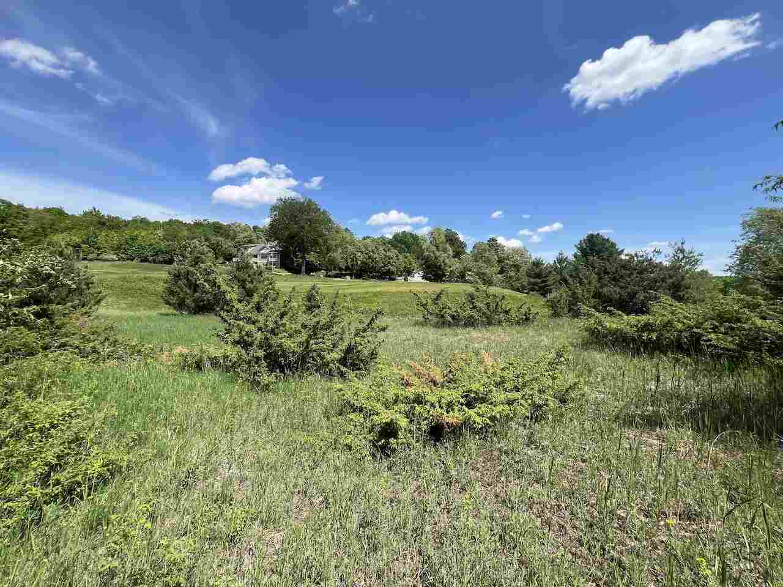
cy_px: 294
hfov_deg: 106.2
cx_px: 392
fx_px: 294
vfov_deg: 89.9
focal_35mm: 13
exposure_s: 1/1263
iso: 32
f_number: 1.8
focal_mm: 1.57
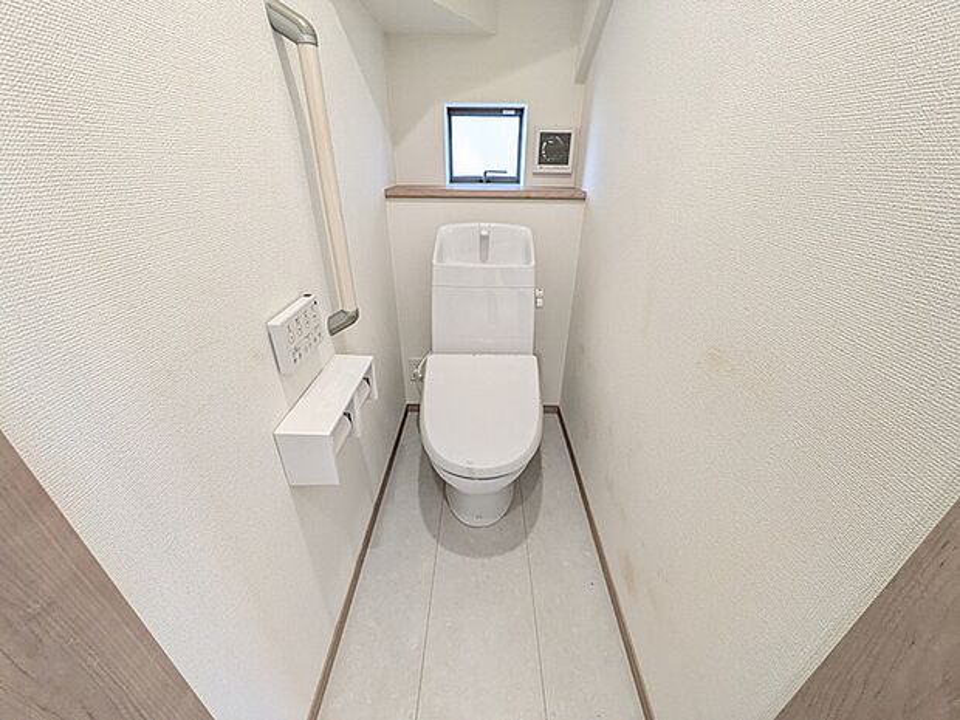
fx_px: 388
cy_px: 360
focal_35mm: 14
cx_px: 480
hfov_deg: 102.1
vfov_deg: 85.7
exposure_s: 1/100
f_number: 2.2
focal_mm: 1.83
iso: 302
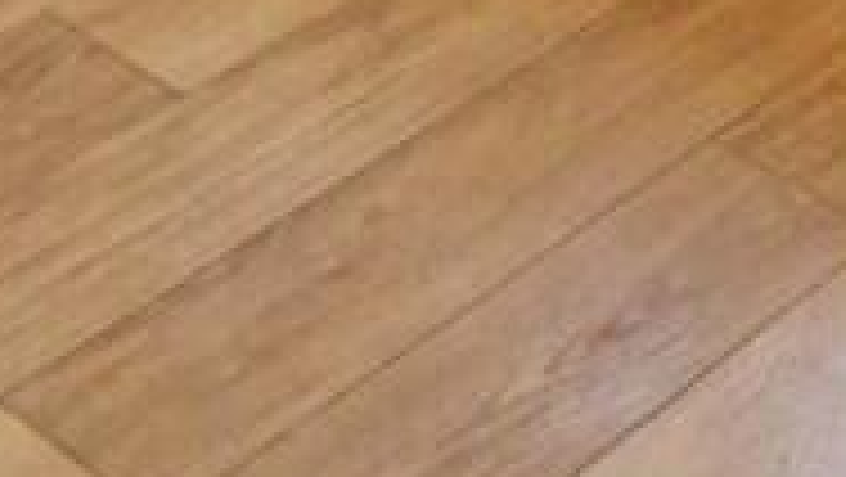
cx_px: 472
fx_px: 3075
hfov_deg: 15.7
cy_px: -882
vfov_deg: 7.8
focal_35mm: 137
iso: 1250
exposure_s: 1/60
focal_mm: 16
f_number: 5
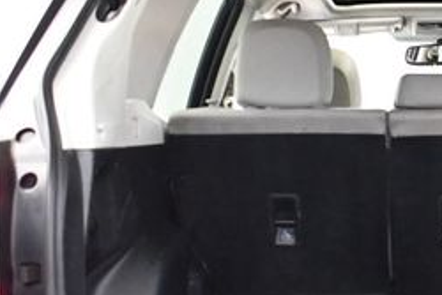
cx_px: 449
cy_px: 201
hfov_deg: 21.3
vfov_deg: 14.9
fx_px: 1130
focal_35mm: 92
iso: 3200
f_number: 3.5
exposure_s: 1/80
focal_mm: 18
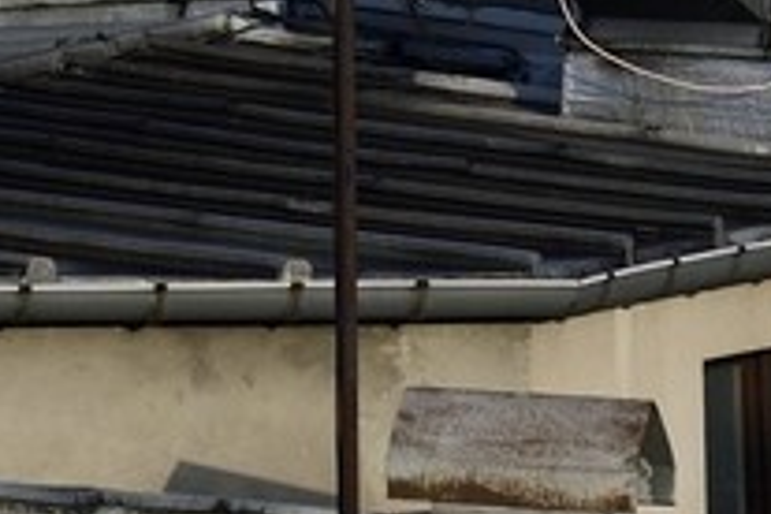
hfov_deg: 1.7
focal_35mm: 1197
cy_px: -1188
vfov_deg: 1.1
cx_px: -1978
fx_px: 25634
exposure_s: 1/200
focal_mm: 155
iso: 200
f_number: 14
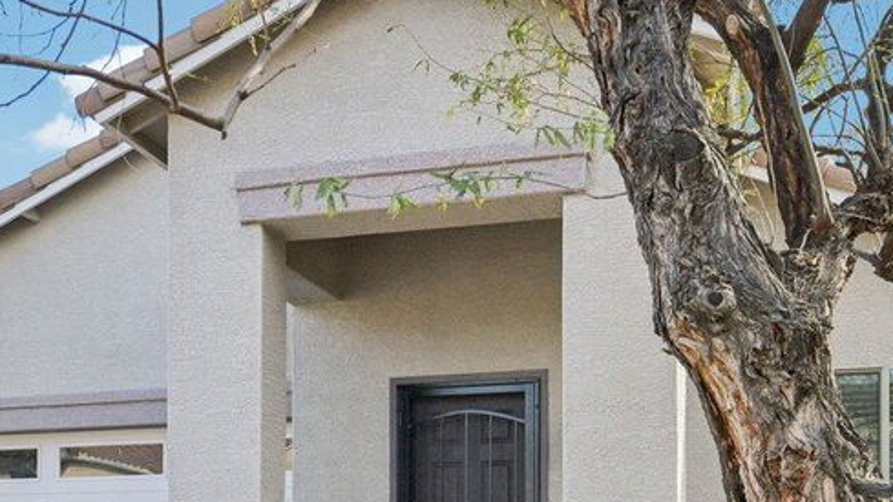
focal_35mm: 48
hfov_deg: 42.9
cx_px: 420
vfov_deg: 23.1
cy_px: 582
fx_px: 1137
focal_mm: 14
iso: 500
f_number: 8
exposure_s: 1/500
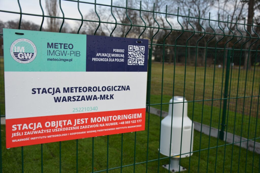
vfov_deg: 35.5
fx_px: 271
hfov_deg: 51.3
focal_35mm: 38
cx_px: 130
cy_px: 86
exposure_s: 1/125
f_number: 6.3
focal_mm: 25
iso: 100
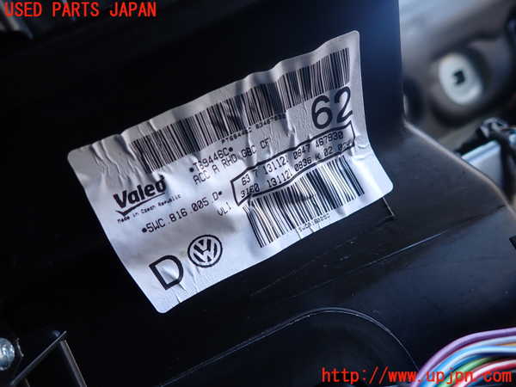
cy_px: 194
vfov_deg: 54.9
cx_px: 258
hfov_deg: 69.4
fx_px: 373
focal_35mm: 25
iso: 100
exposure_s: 1/60
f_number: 2
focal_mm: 4.5
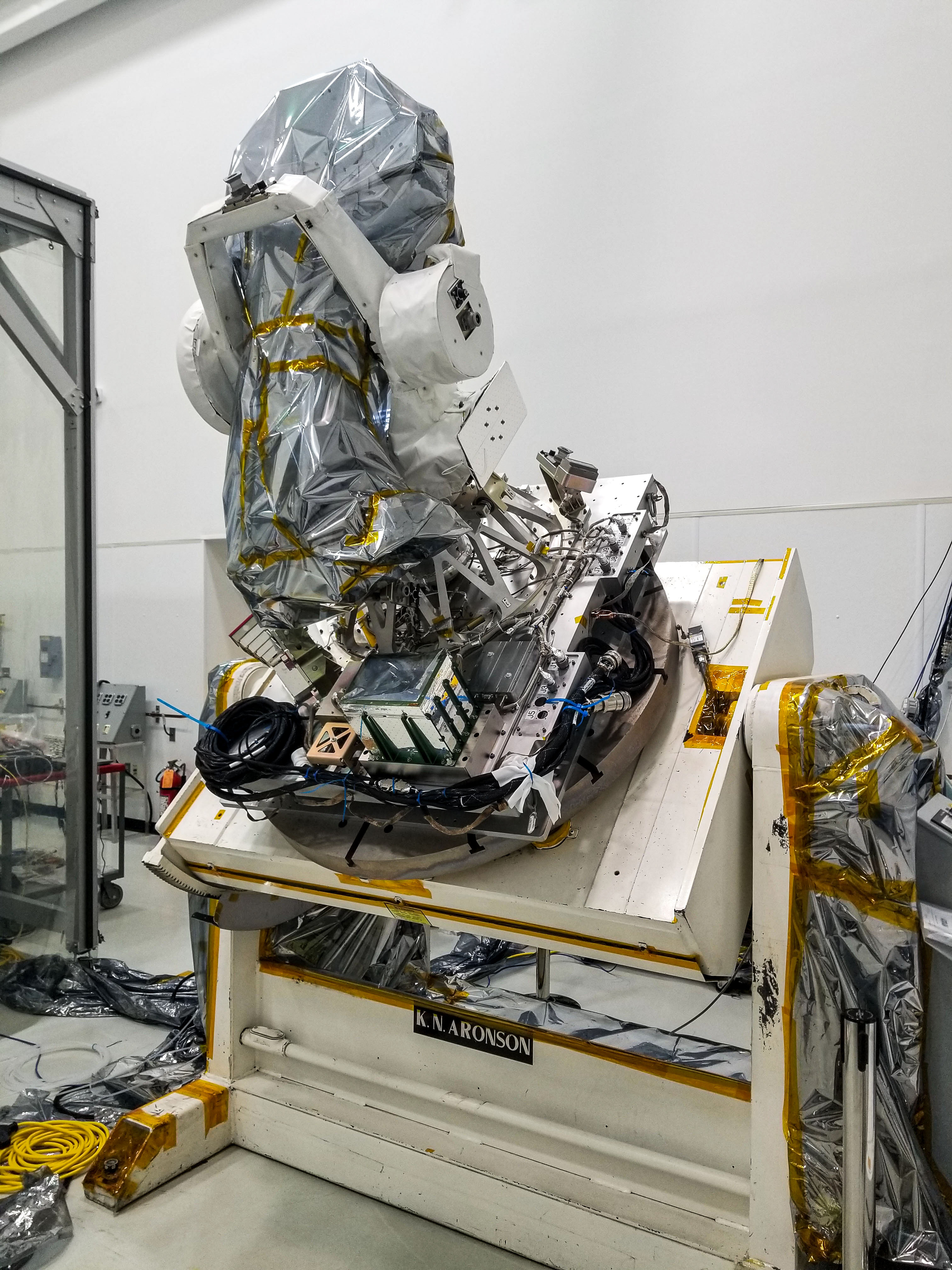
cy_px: 635
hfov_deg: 53.1
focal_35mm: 26
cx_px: 476
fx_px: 953
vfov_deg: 67.3
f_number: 1.7
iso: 125
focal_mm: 4.25
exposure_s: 1/60
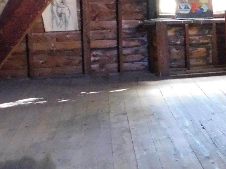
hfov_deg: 20.1
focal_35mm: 82
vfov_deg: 17.8
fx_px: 535
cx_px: 350
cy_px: 30
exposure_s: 1/10
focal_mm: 4
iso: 800
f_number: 3
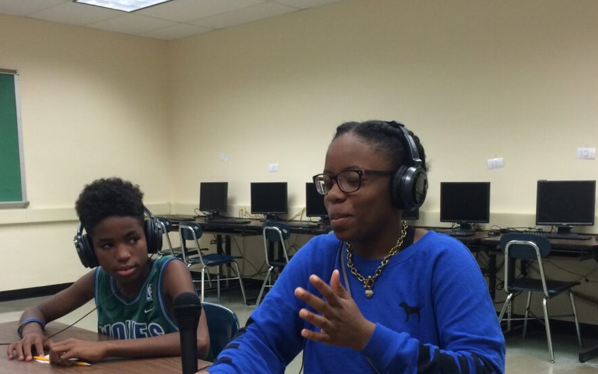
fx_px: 685
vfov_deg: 30.1
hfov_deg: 47.2
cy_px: 272
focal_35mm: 42
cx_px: 304
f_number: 2.2
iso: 64
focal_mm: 4.15
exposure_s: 1/30
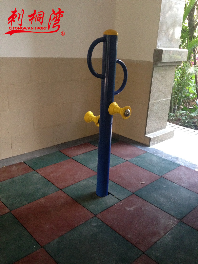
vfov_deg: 55.3
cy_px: 132
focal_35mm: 33
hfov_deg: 43.0
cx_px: 99
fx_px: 252
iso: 250
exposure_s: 1/20
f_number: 2.4
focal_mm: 4.12
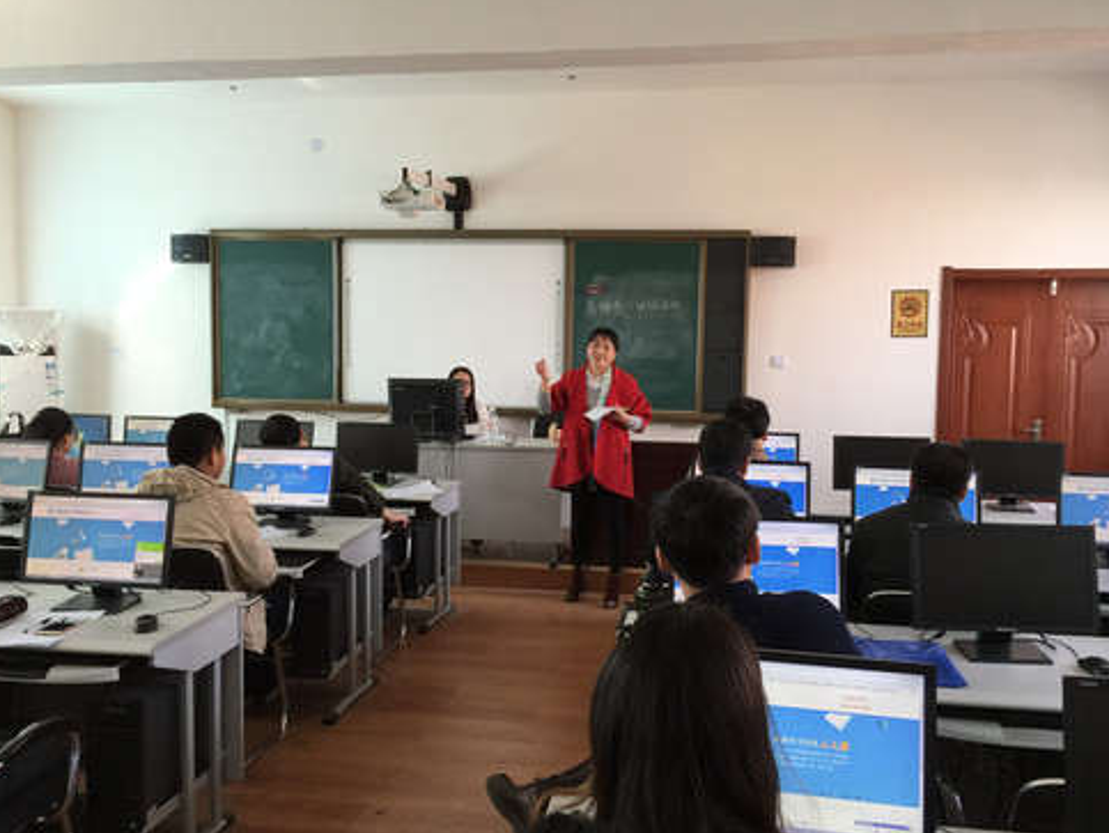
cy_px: 419
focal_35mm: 30
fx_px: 962
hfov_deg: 59.9
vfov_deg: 46.9
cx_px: 565
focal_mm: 4.15
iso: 32
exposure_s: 1/30
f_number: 2.2
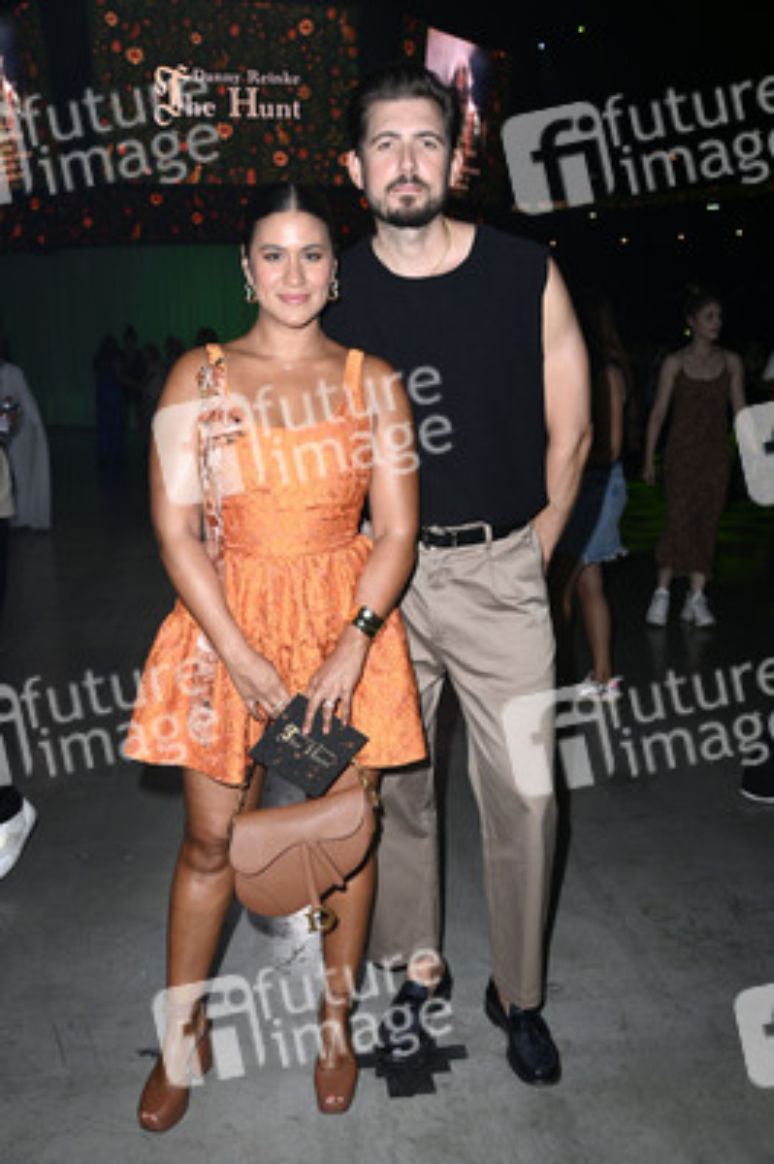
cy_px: 582
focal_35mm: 34
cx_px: 387
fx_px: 1098
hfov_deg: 38.8
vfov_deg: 55.8
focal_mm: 34
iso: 1250
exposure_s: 1/125
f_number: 5.6
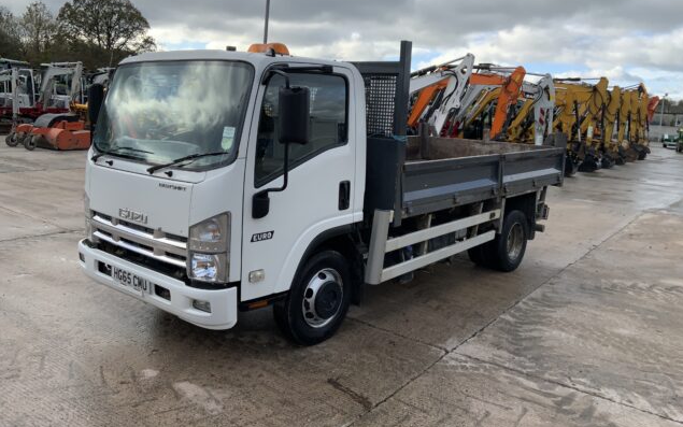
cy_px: 173
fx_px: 577
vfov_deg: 40.4
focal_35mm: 31
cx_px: 343
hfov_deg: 61.2
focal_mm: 3
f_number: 1.8
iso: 16
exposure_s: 1/1055
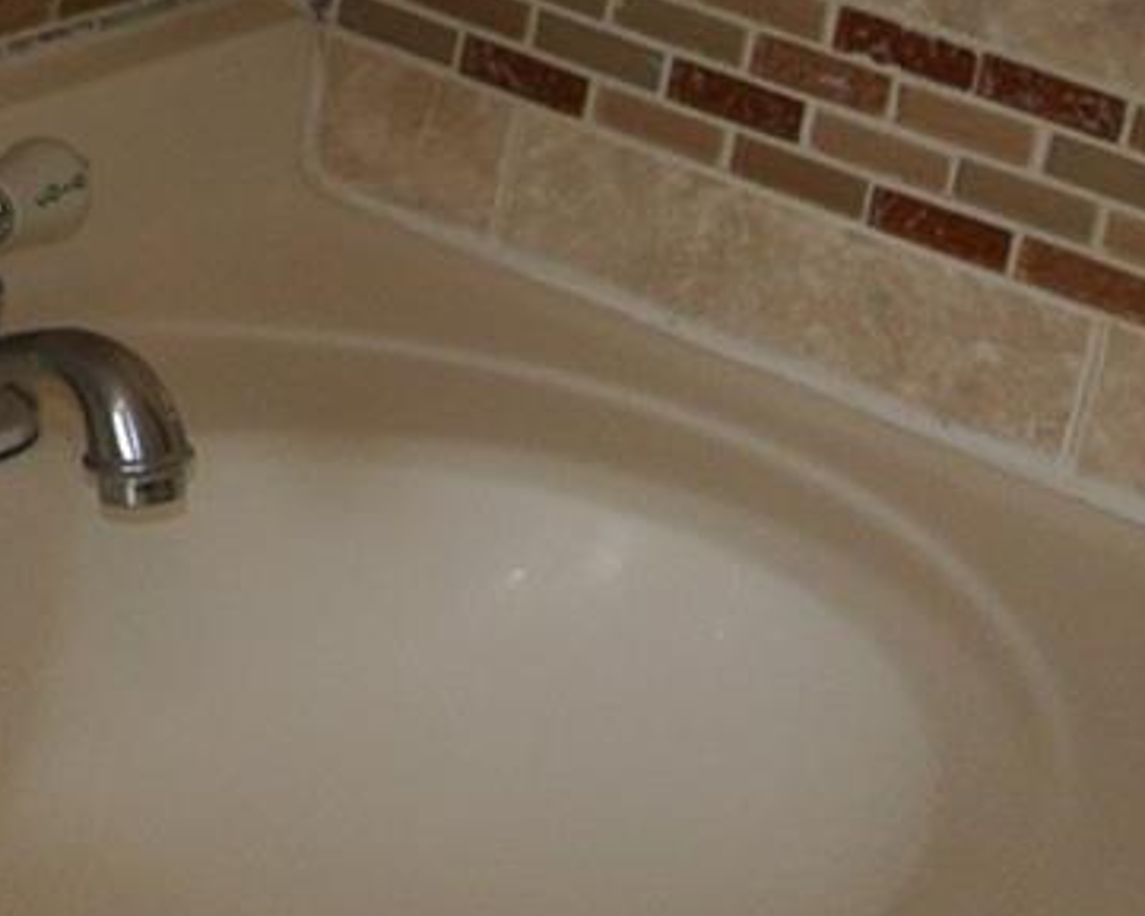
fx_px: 4881
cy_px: 73
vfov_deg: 10.7
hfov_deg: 12.0
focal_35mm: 144
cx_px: -1129
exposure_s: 1/60
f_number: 3.5
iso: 220
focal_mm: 10
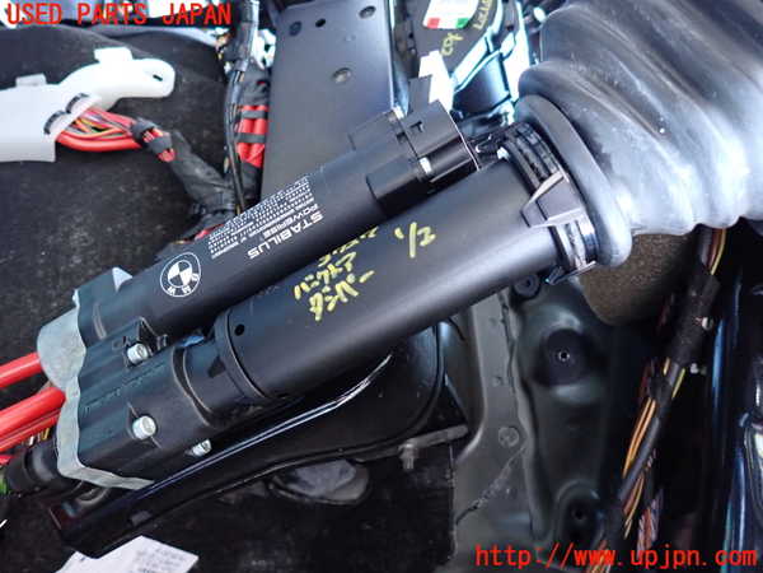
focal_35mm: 25
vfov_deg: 54.9
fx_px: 551
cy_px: 286
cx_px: 382
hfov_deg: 69.4
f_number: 2
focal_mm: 4.5
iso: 800
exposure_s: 1/30
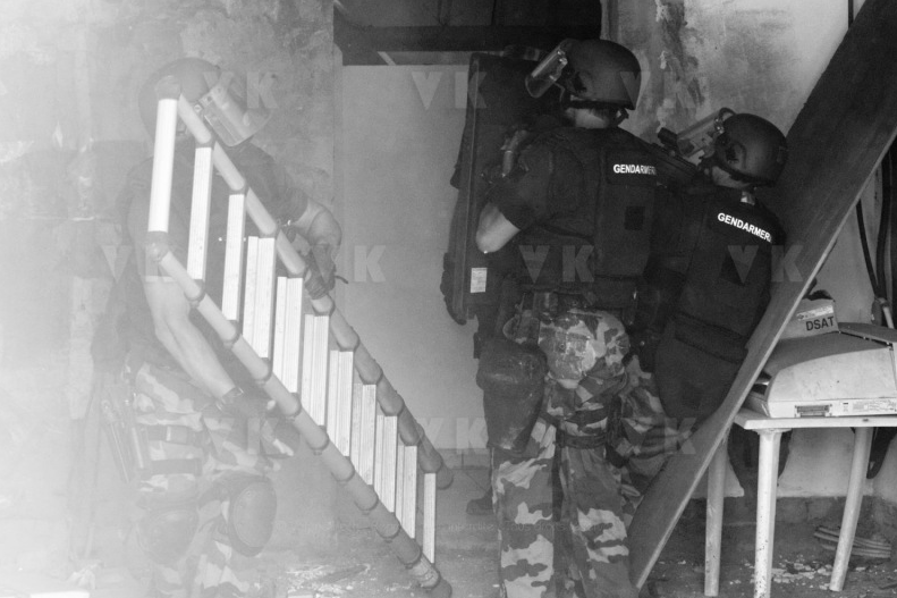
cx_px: 449
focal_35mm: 106
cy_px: 298
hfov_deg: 19.3
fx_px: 2640
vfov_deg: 12.9
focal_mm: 70
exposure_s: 1/200
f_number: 9
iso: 2000
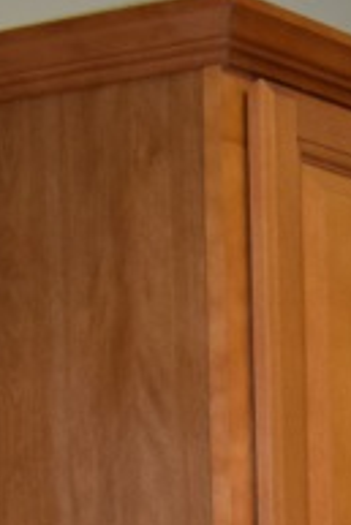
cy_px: 1118
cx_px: 796
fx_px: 2496
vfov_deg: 10.8
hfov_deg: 7.6
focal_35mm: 171
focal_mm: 22
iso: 800
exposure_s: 1/100
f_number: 5
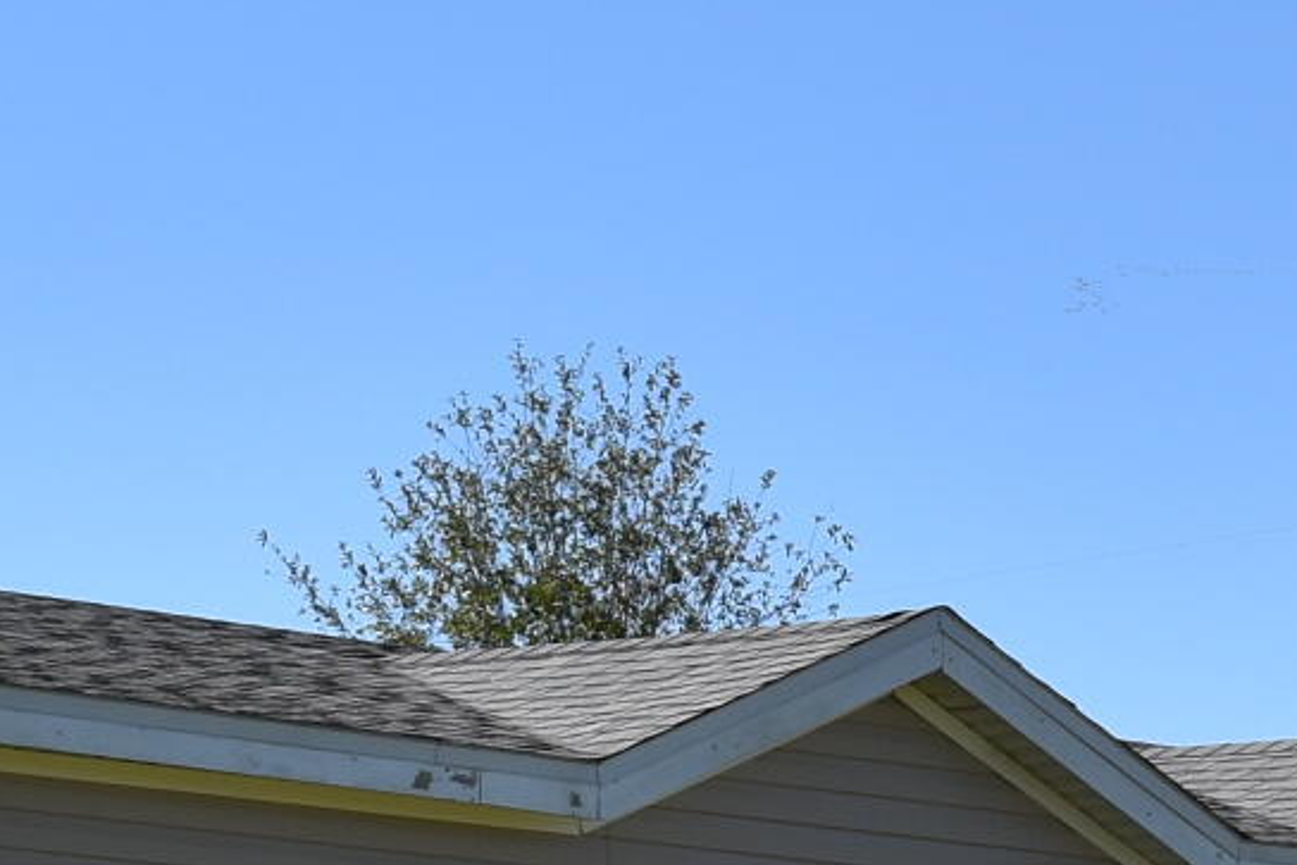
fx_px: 7748
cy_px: 505
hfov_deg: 9.4
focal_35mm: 215
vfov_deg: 6.4
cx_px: 1740
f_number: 9
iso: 100
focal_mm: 26
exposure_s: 1/320
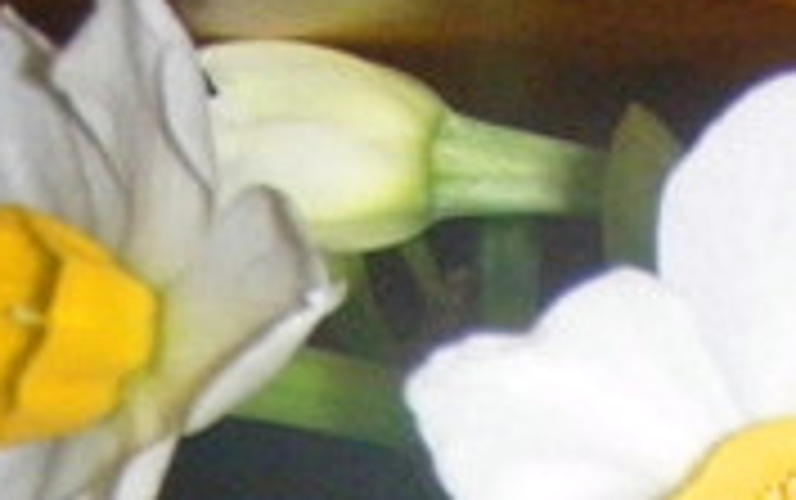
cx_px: 767
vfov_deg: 14.0
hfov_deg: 22.1
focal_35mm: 91
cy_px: 577
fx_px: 1976
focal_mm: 6.7
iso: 500
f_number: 3.5
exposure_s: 1/250
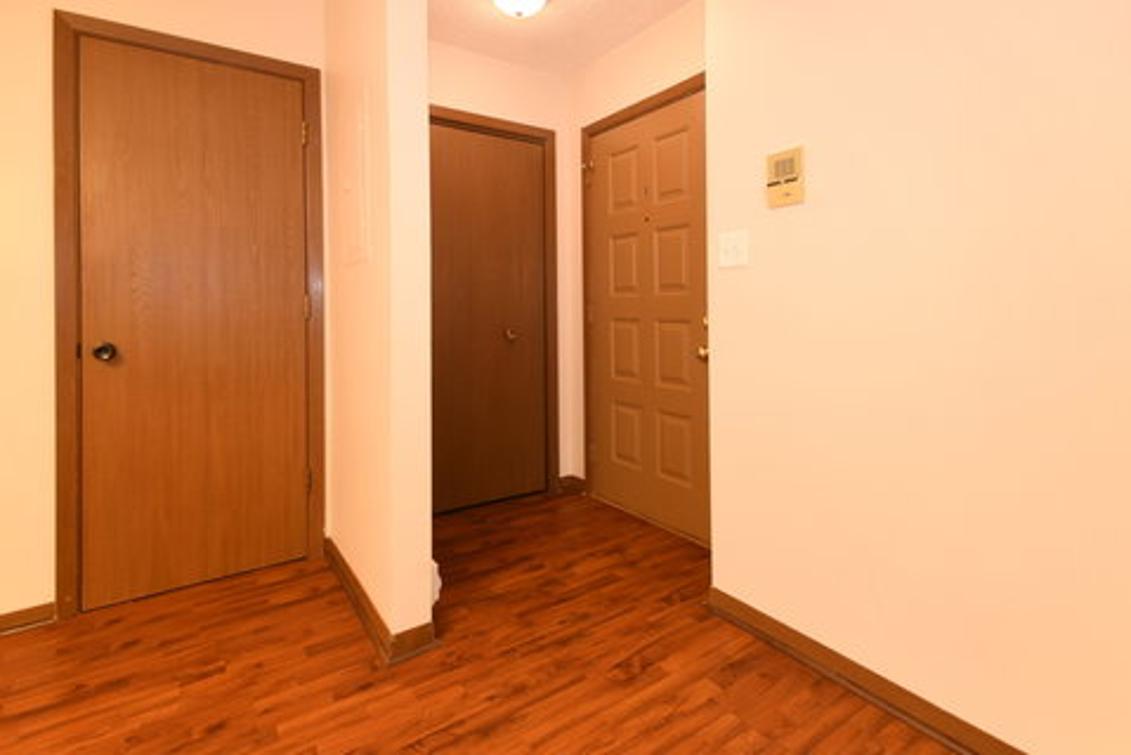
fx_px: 472
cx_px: 566
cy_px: 378
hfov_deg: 100.4
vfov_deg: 77.4
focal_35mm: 15
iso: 200
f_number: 8
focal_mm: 10
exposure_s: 2
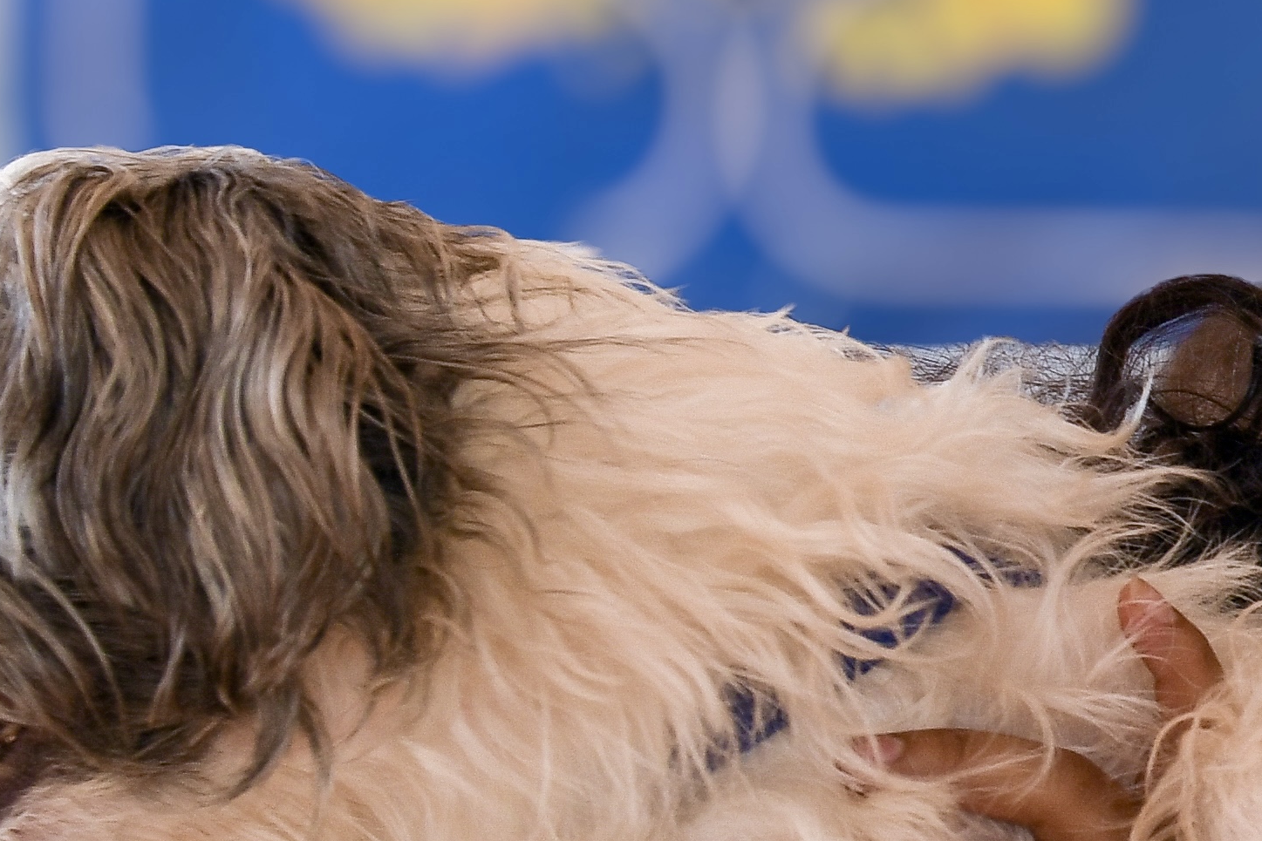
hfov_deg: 10.0
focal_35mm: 194
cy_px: 609
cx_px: 2241
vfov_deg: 7.1
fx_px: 6801
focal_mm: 34
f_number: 5.6
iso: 250
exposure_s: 1/160
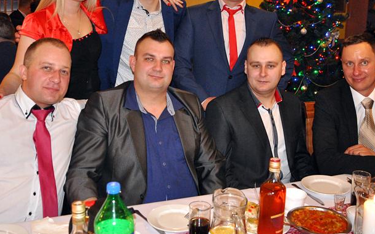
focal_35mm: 47
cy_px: 85
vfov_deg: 27.3
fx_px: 480
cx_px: 182
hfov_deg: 42.6
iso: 2000
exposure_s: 1/60
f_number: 5
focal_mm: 22
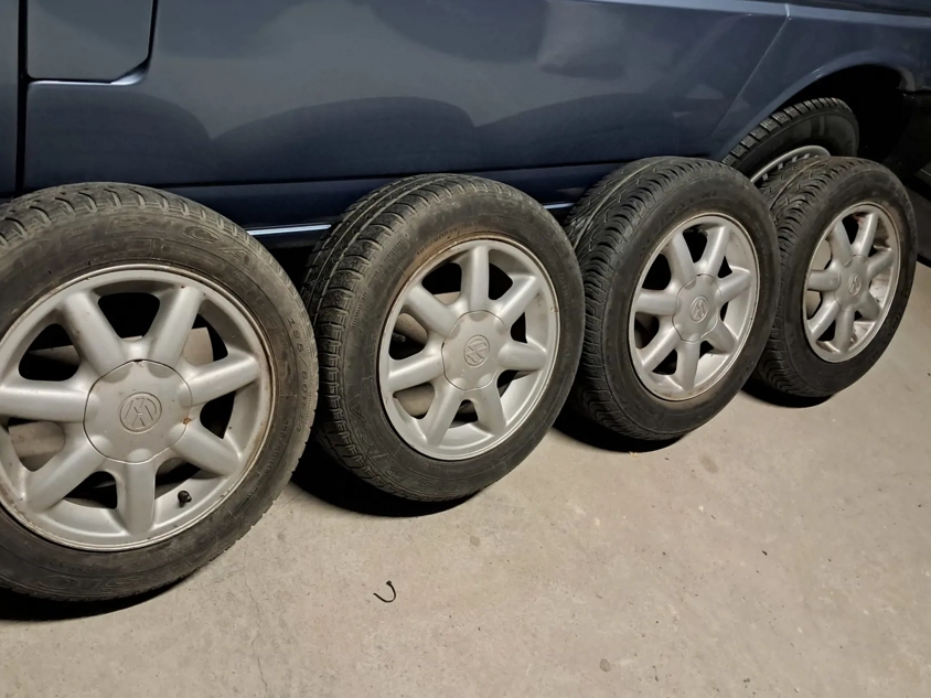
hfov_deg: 56.6
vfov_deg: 44.2
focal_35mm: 32
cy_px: 351
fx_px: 861
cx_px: 404
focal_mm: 4
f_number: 1.8
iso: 500
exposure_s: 1/25
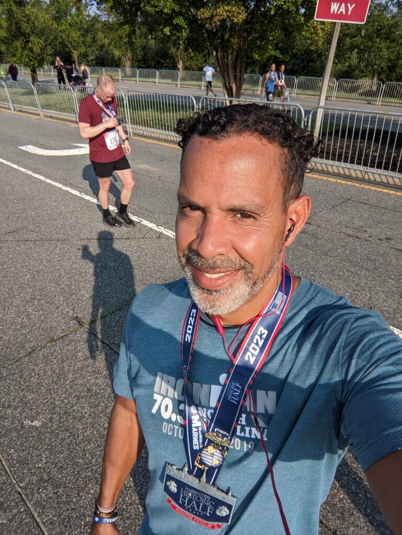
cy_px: 268
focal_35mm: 24
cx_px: 201
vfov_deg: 71.6
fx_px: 372
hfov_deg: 56.8
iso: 39
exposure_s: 1/1292
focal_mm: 2.51
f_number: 2
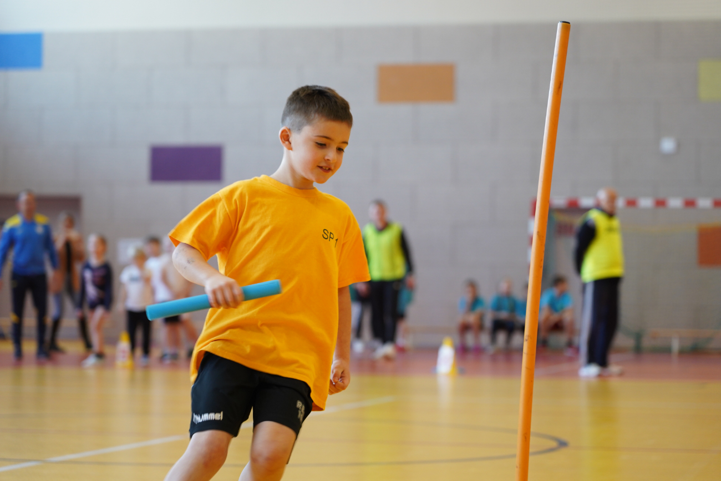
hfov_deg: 19.5
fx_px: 2103
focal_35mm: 105
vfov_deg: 13.0
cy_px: 240
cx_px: 360
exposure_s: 1/100
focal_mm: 105
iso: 1250
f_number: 4
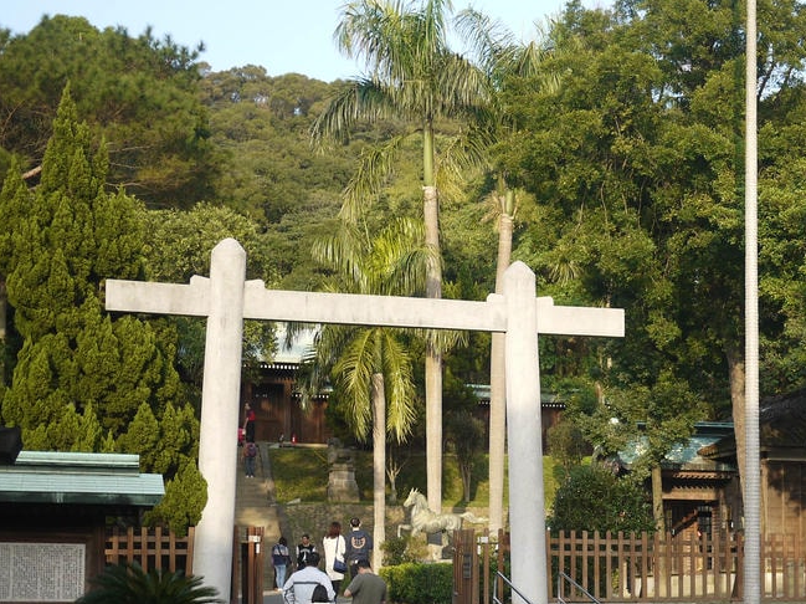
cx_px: 702
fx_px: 1722
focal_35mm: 74
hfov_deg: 25.6
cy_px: 500
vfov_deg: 19.6
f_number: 2
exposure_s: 1/1300
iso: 160
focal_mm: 20
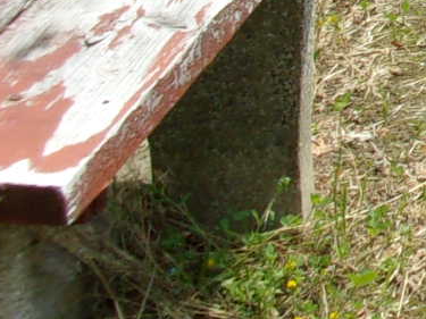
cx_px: 1081
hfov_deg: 10.7
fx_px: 1882
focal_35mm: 153
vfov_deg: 9.4
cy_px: -188
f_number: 10.8
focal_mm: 5.1
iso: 80
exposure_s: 1/38
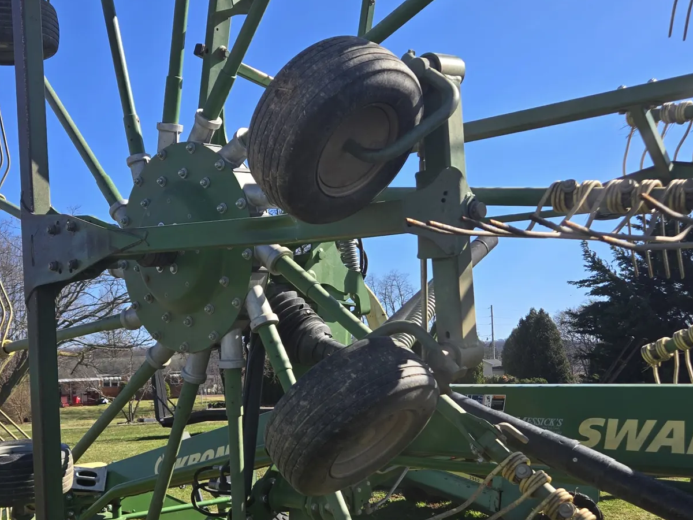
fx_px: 921
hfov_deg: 41.0
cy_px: 318
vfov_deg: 31.4
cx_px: 263
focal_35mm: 46
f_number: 1.8
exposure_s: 1/1406
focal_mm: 5.4
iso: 25
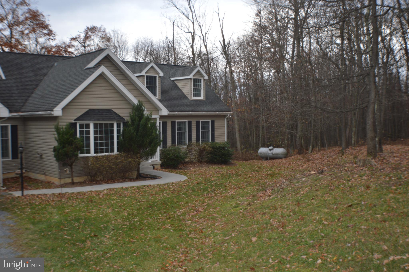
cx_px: 204
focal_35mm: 51
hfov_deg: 38.9
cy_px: 136
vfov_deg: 26.4
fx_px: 579
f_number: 4.5
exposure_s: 1/125
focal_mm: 34
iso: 280
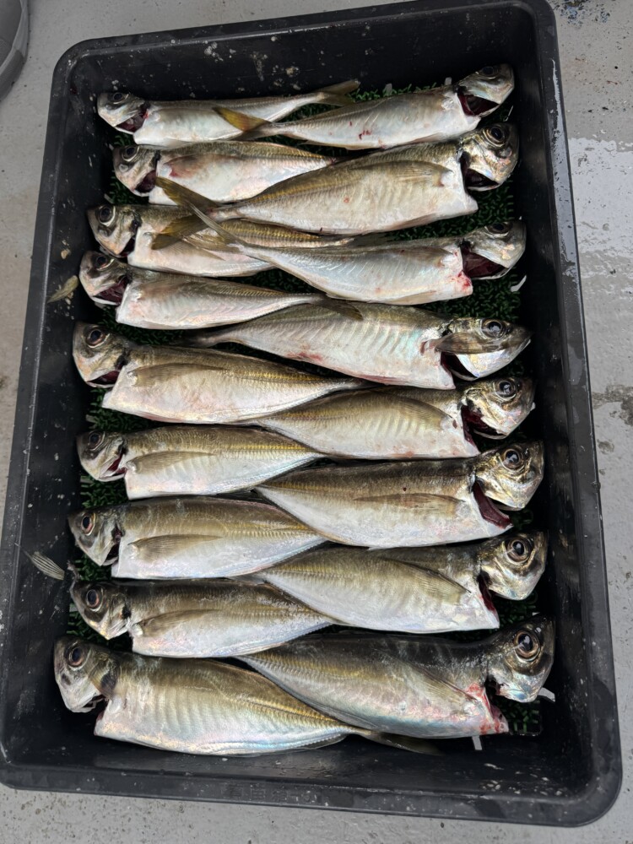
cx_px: 316
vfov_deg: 71.6
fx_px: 585
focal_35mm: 24
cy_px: 422
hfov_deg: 56.8
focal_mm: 6.76
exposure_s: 1/627
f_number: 1.78
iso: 80
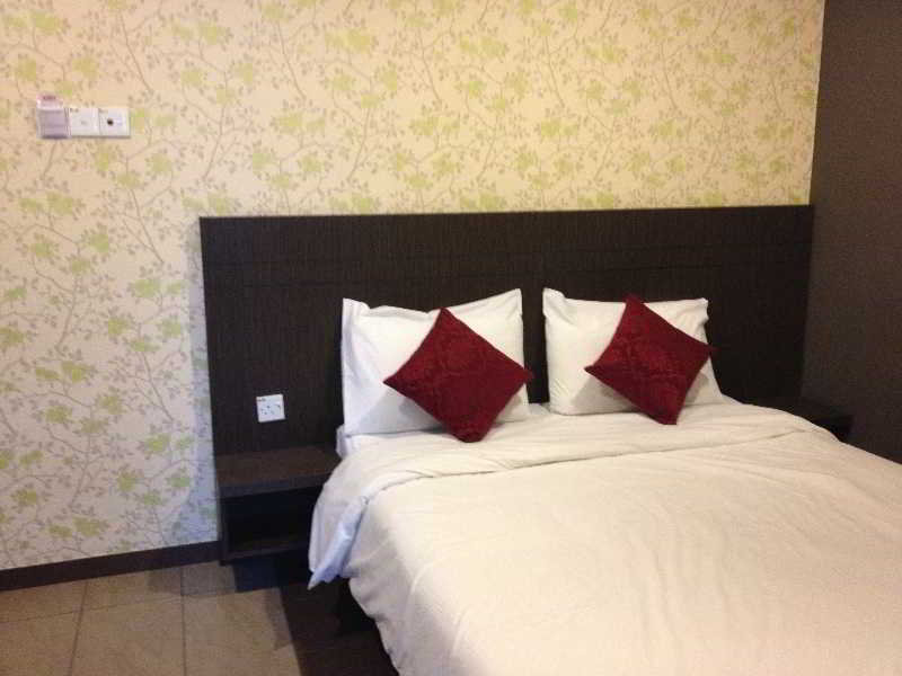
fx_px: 912
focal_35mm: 35
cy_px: 338
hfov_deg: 52.6
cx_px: 451
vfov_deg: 40.7
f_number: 2.4
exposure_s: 1/15
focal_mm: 4.28
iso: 400
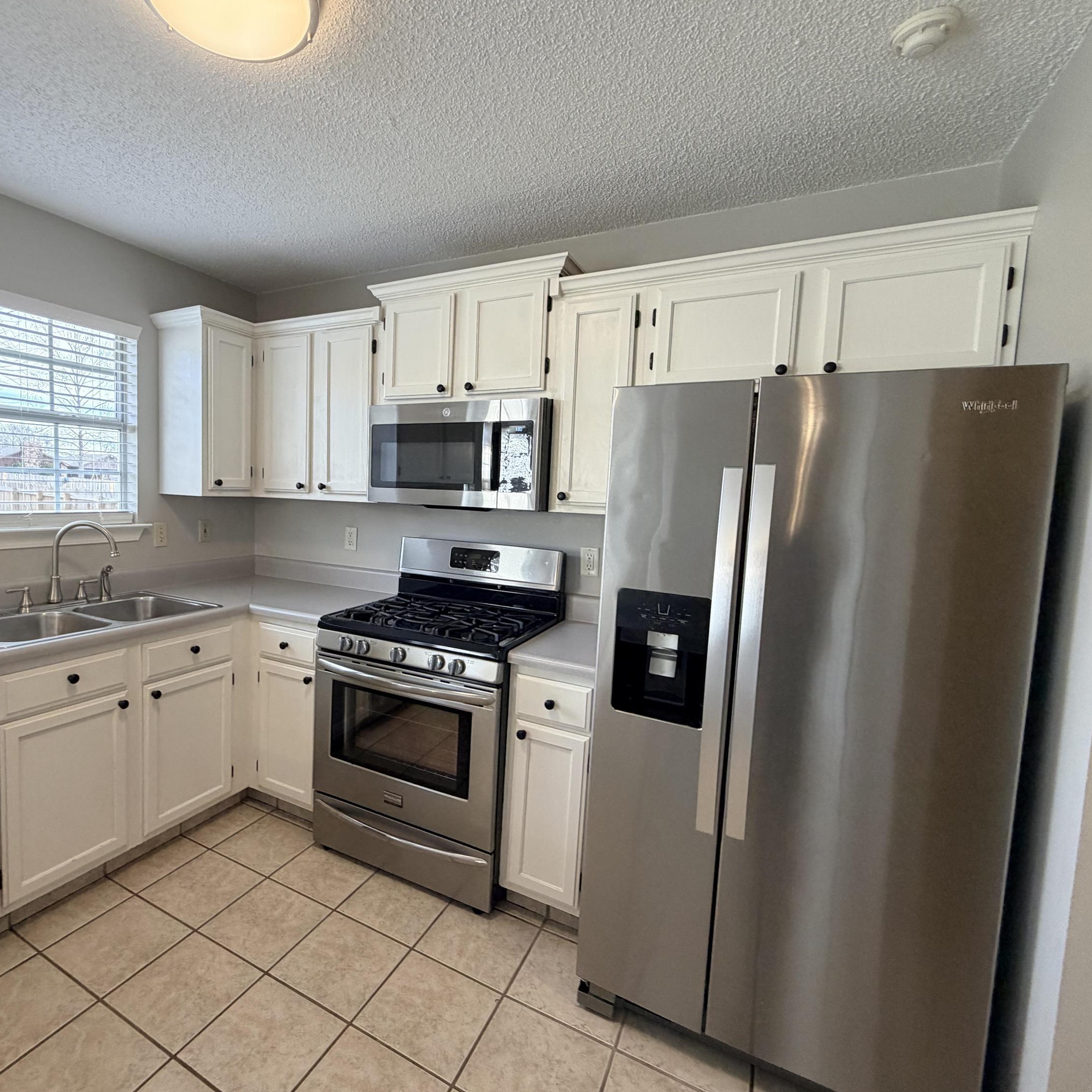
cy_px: 535
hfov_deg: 82.9
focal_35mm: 17
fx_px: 607
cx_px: 433
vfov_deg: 84.0
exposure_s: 1/120
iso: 200
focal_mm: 2.22
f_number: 2.2
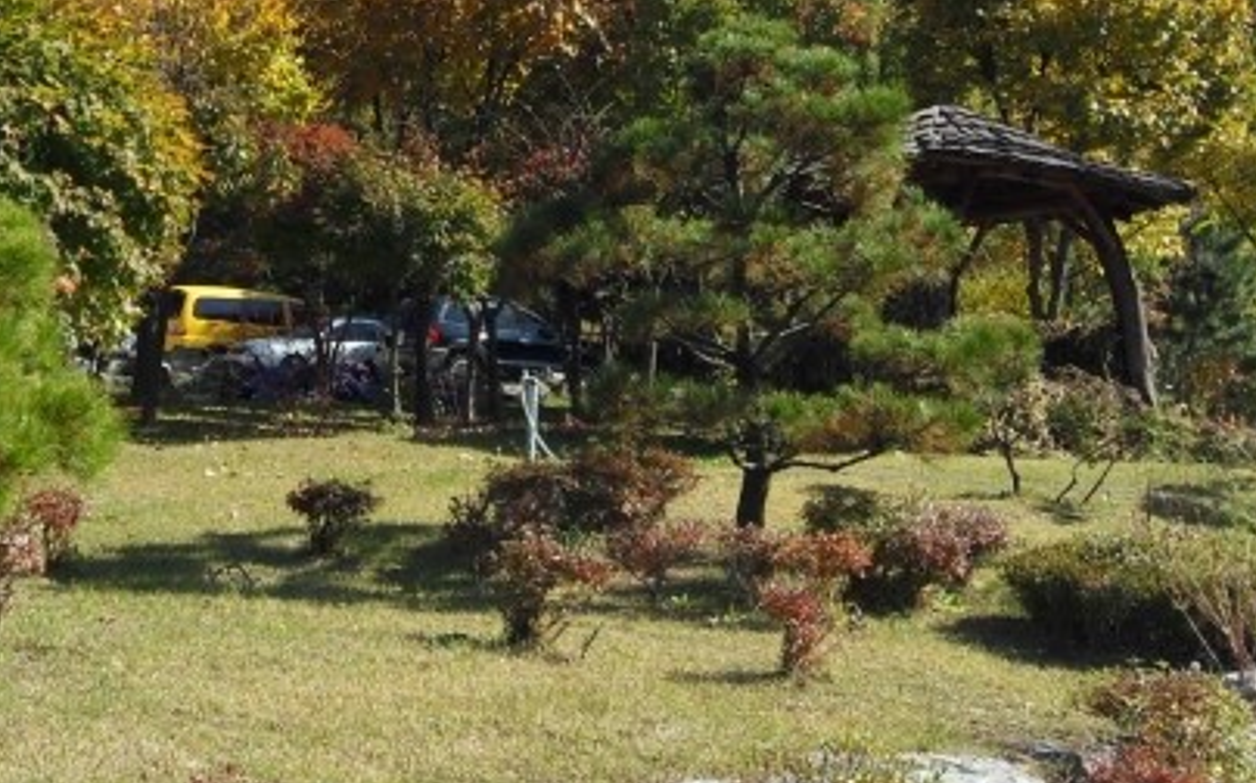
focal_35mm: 68
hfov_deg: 30.1
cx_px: 482
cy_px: 160
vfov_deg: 18.9
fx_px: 2326
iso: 80
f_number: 8.2
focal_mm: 6.3
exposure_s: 1/125
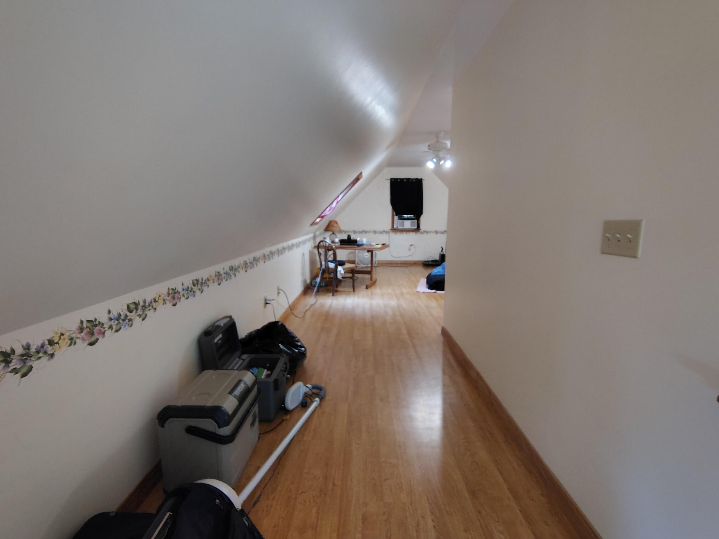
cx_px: 360
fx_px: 332
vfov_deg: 78.1
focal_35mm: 16
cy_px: 270
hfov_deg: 94.5
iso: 800
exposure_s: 1/24
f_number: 2.2
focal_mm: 2.13
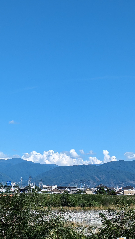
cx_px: 78
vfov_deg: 30.2
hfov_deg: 17.2
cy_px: 120
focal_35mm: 70
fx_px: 445
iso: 50
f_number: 1.85
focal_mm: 6.81
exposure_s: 1/2232
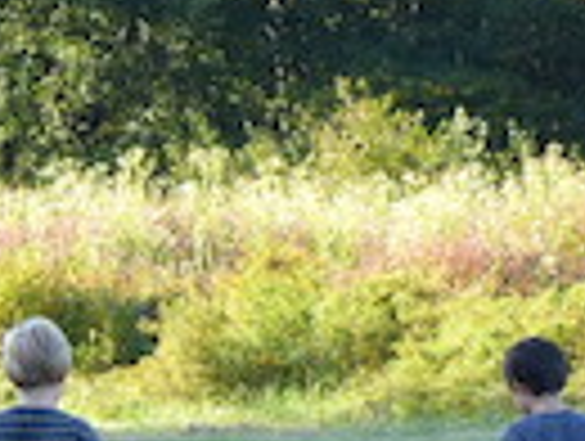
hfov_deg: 2.7
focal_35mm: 741
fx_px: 12546
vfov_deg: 2.0
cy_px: 184
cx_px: -214
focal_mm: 32.5
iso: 100
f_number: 3.2
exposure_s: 1/125
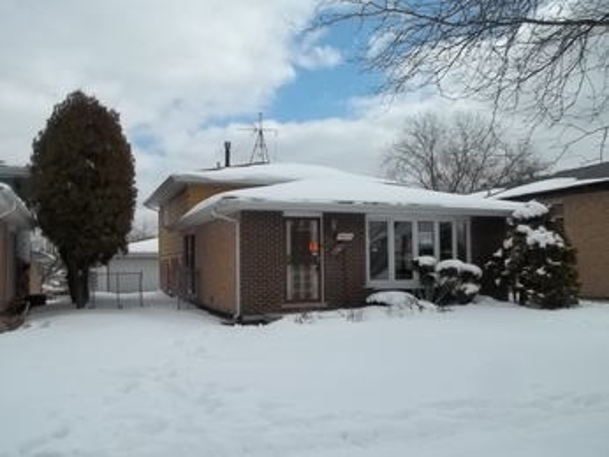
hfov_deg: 55.3
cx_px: 304
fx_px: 581
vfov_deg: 43.0
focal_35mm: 33
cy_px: 228
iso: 64
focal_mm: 5.9
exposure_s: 1/320
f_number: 8
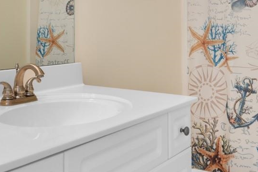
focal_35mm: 51
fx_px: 365
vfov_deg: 25.9
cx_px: 64
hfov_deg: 37.9
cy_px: 28
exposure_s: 1/4
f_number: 4.8
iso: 100
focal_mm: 11.5
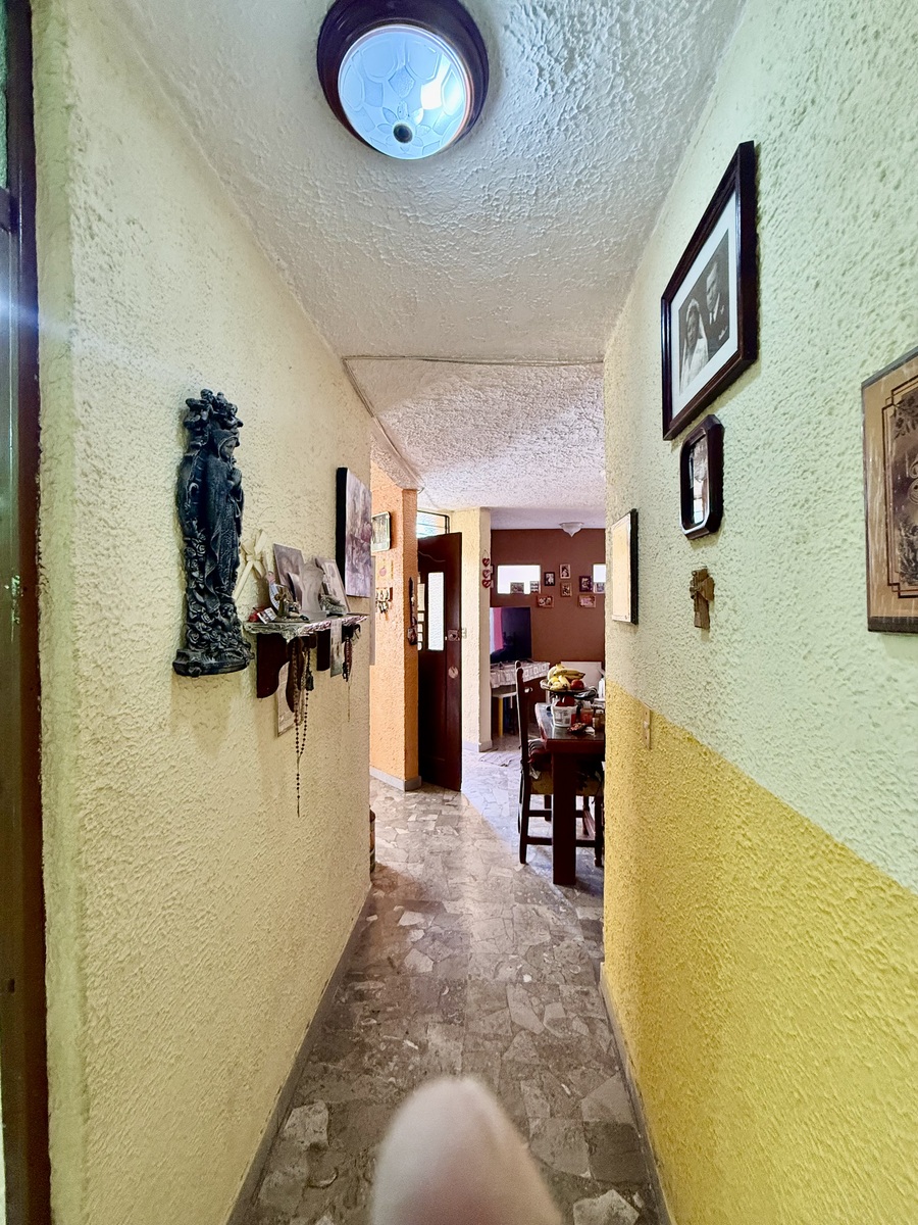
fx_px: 495
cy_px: 612
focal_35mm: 14
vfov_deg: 102.1
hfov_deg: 85.7
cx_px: 459
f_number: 2.2
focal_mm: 2.22
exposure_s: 1/60
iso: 400
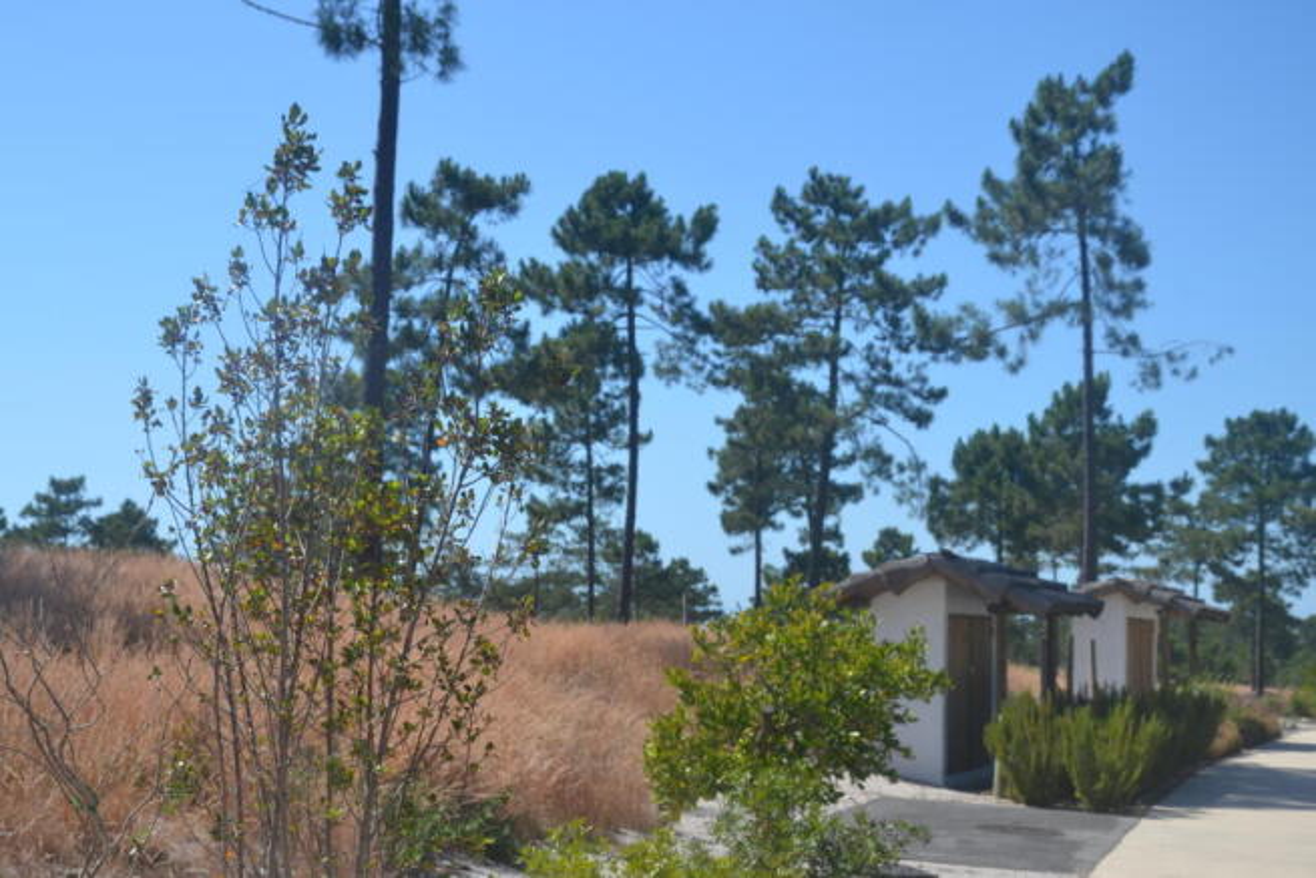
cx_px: 658
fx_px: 1919
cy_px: 439
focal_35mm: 52
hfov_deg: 37.8
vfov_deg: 25.8
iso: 100
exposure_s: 1/250
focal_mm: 35
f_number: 8
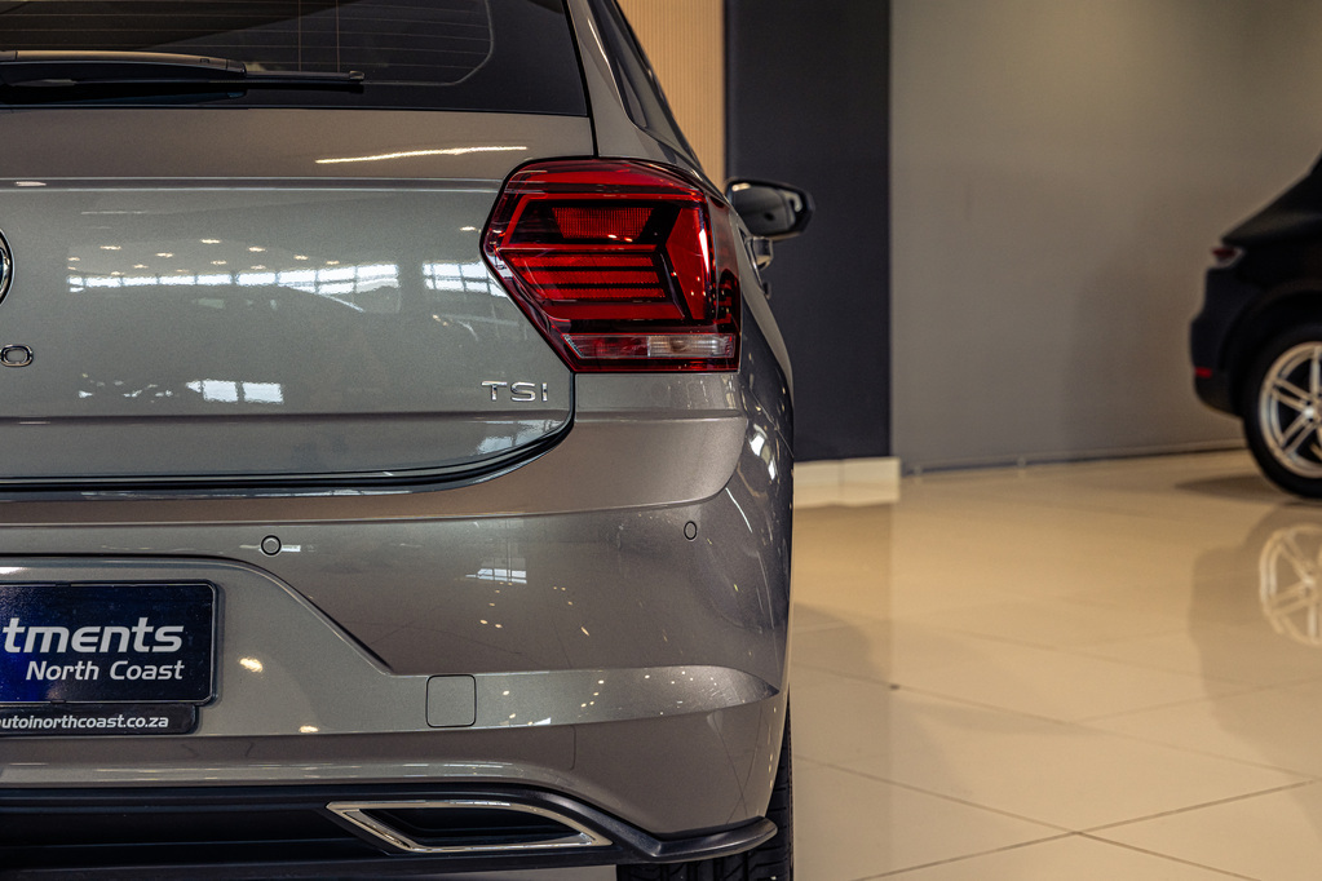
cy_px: 440
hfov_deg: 35.1
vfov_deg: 23.8
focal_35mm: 57
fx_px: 2093
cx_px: 661
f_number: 5
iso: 500
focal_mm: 57
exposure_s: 1/200
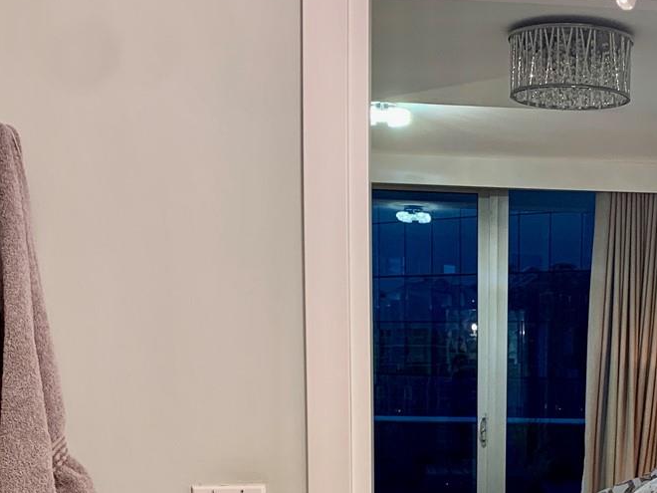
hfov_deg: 29.3
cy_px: 520
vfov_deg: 22.2
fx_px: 1196
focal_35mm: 63
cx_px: 603
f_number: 1.8
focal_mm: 4.25
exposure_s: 1/60
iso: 80
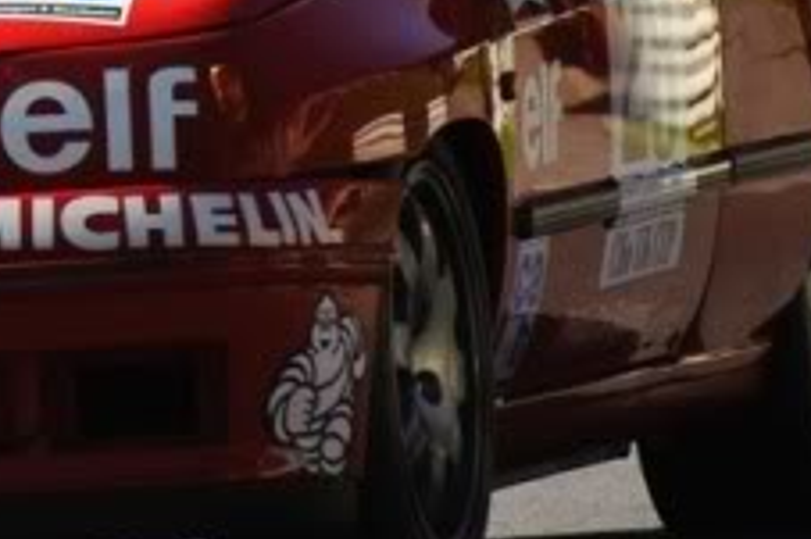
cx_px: -57
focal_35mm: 1059
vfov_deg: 1.3
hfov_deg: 1.9
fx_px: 23839
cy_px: -71
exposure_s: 1/1600
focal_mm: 300
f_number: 5.6
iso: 400
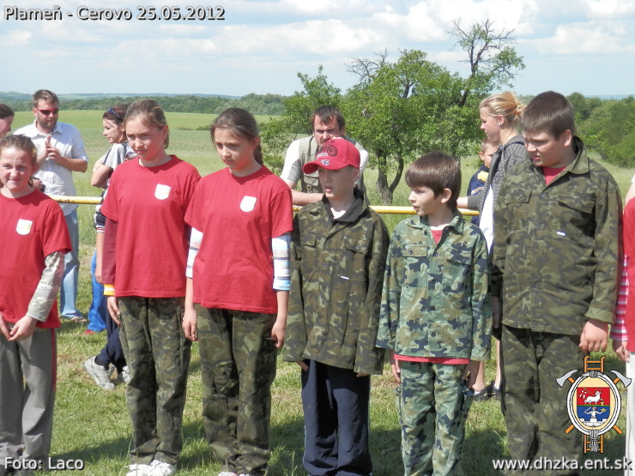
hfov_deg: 32.2
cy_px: 238
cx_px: 318
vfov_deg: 24.4
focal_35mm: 60
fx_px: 1101
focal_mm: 10.8
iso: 80
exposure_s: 1/400
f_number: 4.2
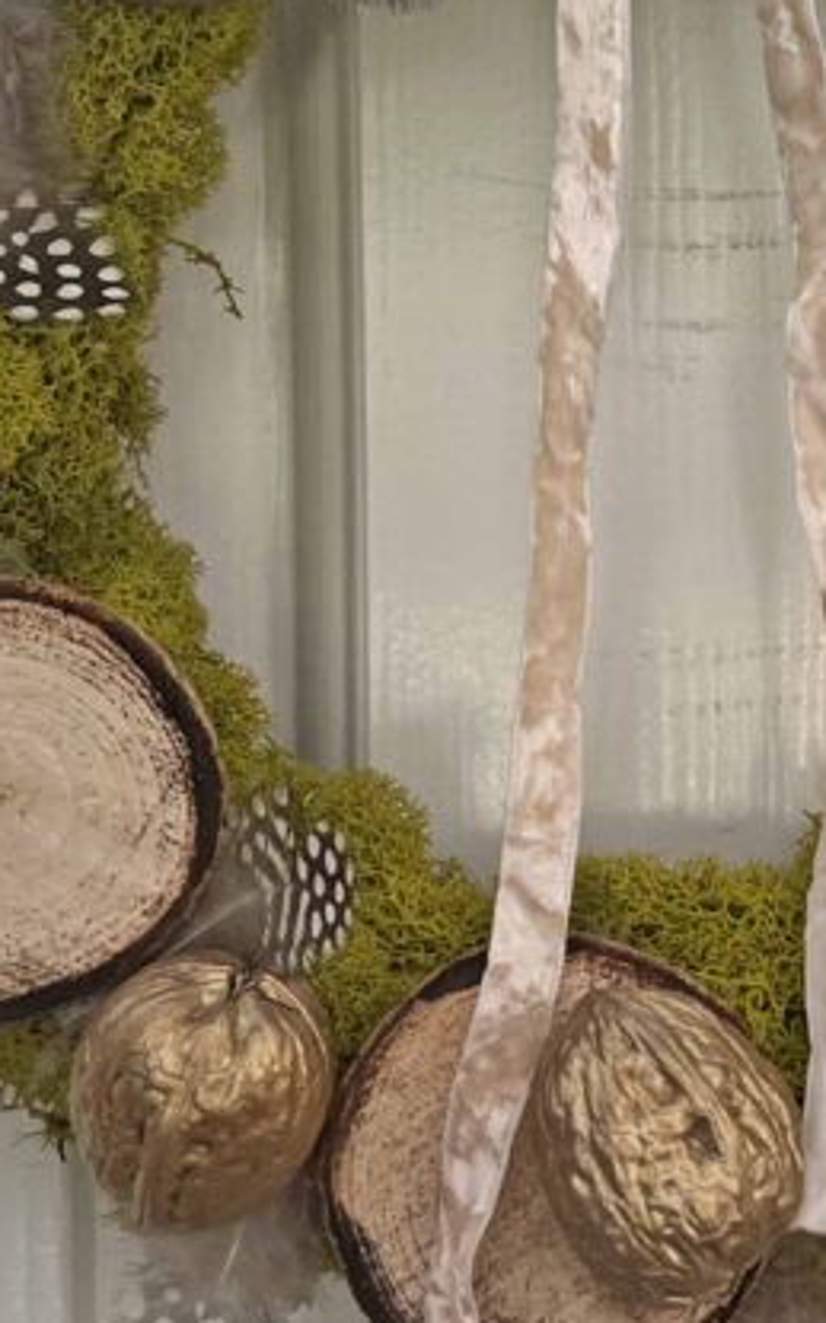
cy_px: 450
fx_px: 2452
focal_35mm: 68
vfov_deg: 30.0
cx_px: 781
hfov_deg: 18.7
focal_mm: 5.7
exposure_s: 1/102
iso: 125
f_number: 1.5
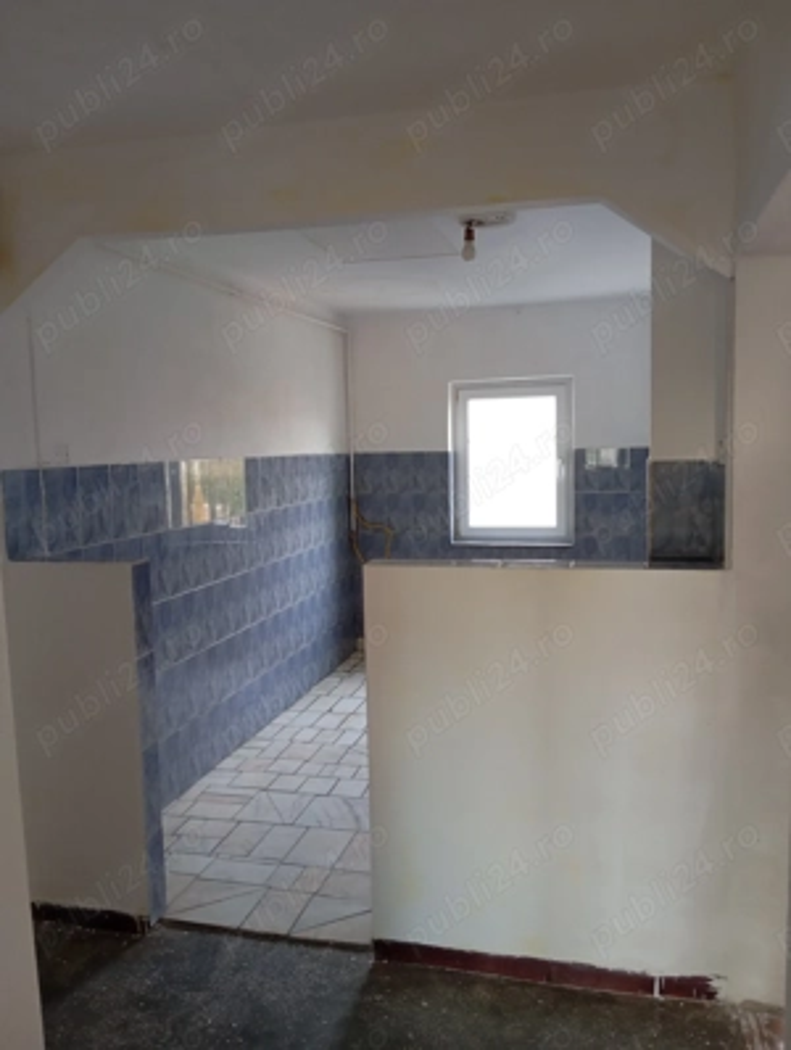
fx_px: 850
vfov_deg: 63.4
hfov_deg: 49.9
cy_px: 525
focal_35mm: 28
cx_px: 396
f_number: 1.8
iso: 1294
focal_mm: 4.22
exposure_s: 1/33.3
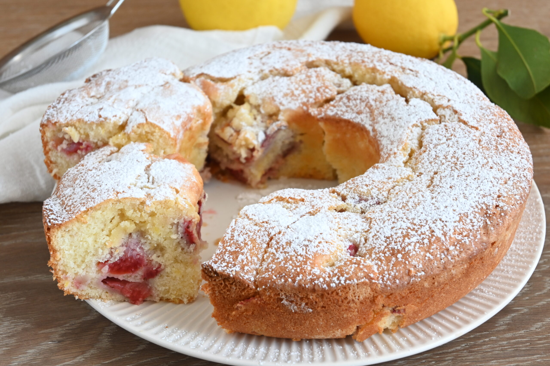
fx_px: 1145
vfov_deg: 18.2
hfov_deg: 27.0
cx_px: 275
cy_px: 183
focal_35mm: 75
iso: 400
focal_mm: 50
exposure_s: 1/15
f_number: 6.3
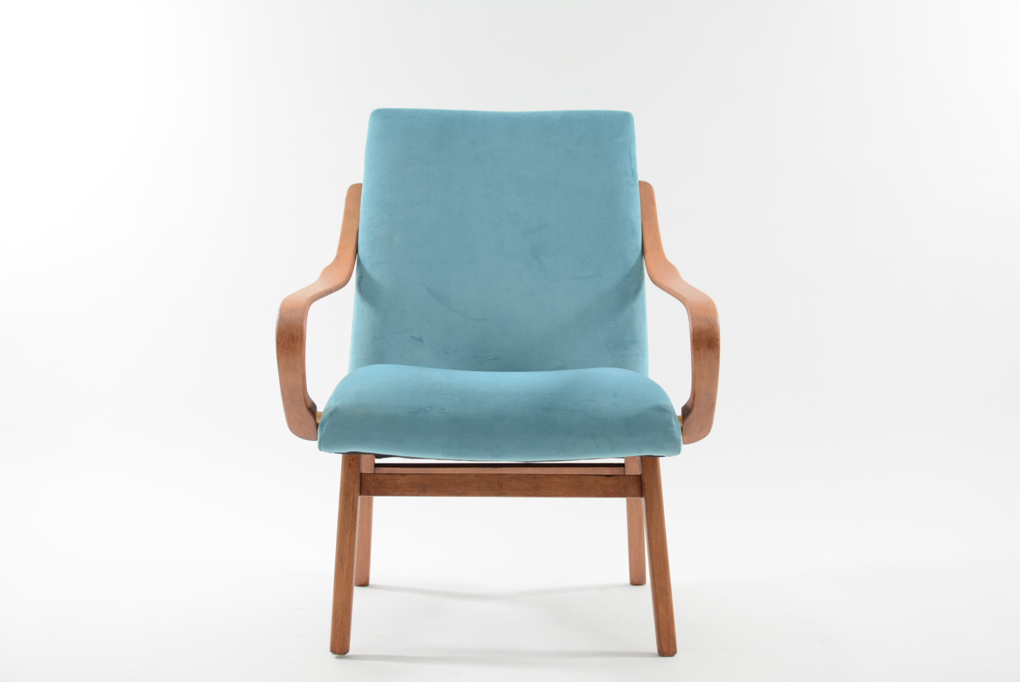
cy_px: 341
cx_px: 510
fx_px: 1616
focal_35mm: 57
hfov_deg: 35.0
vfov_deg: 23.8
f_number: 4.5
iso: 800
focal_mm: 38
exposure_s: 1/60
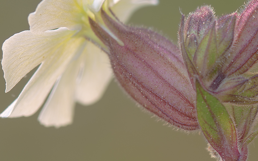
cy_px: 72
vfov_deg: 3.8
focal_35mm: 342
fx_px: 2405
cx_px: 240
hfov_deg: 6.1
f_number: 13
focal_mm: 105
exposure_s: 1/8
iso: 100
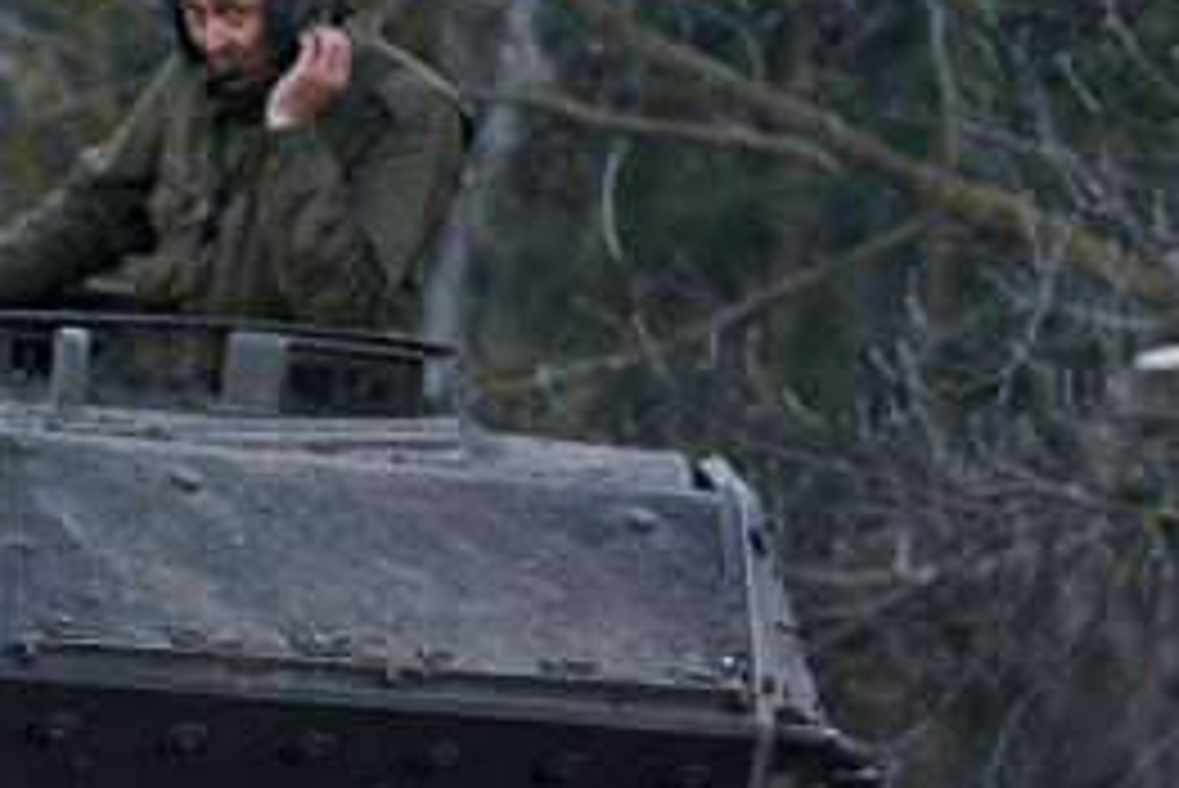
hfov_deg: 3.9
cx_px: -9
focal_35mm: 528
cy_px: 898
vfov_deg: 2.6
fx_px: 17301
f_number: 1.8
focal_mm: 135
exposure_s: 1/500
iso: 125
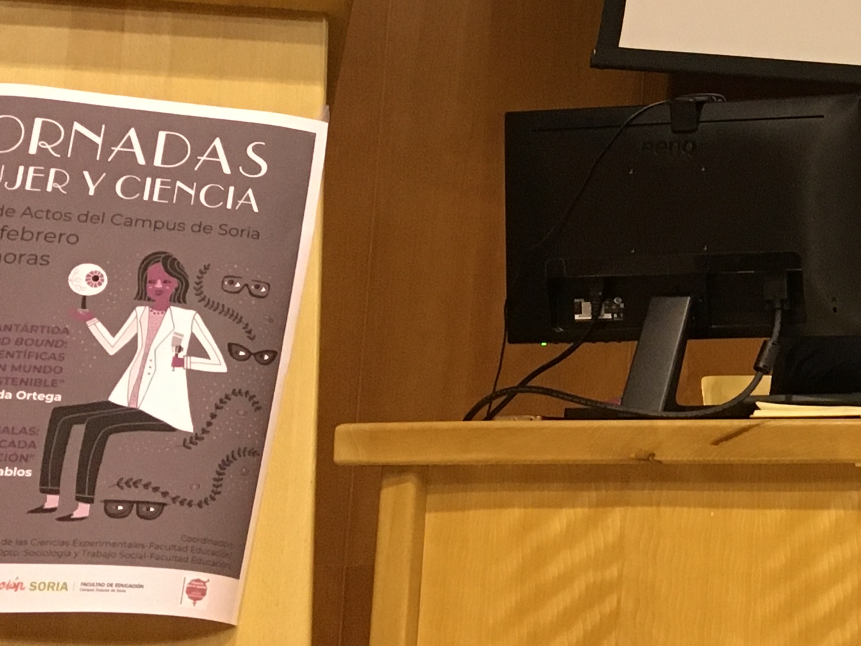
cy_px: 6
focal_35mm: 87
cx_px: 1097
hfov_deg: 20.7
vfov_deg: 16.6
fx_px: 2164
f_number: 2.2
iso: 200
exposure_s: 1/33
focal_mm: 4.15
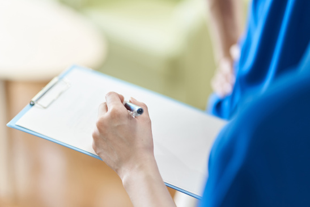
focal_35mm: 85
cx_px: 155
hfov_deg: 23.9
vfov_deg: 16.1
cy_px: 104
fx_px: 732
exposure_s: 1/100
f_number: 2
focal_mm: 85
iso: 400
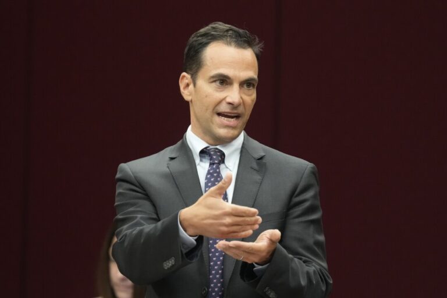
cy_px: 149
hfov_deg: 6.0
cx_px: 224
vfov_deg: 4.0
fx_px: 4246
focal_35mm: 342
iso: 3200
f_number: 4
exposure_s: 1/250
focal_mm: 228
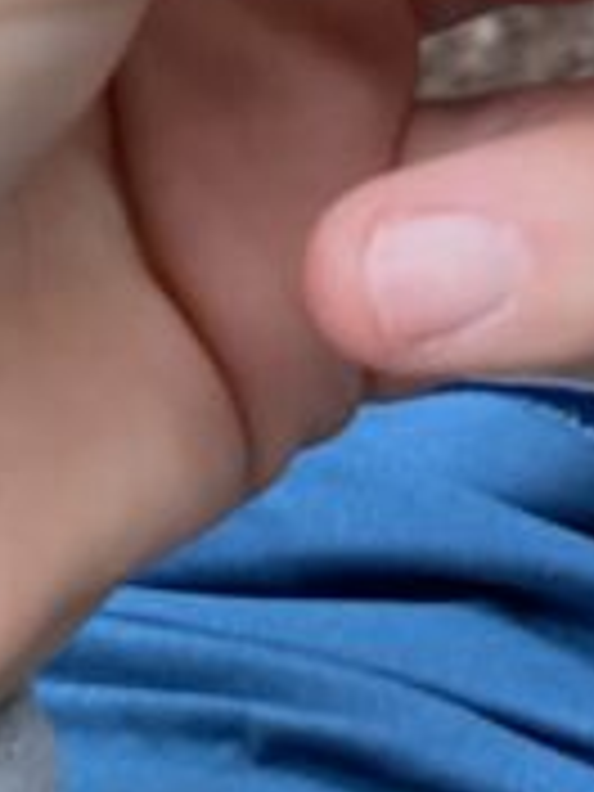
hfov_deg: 8.8
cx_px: 1494
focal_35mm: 151
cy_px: -284
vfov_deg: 12.6
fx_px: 3455
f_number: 1.8
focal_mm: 4.25
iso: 125
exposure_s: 1/63
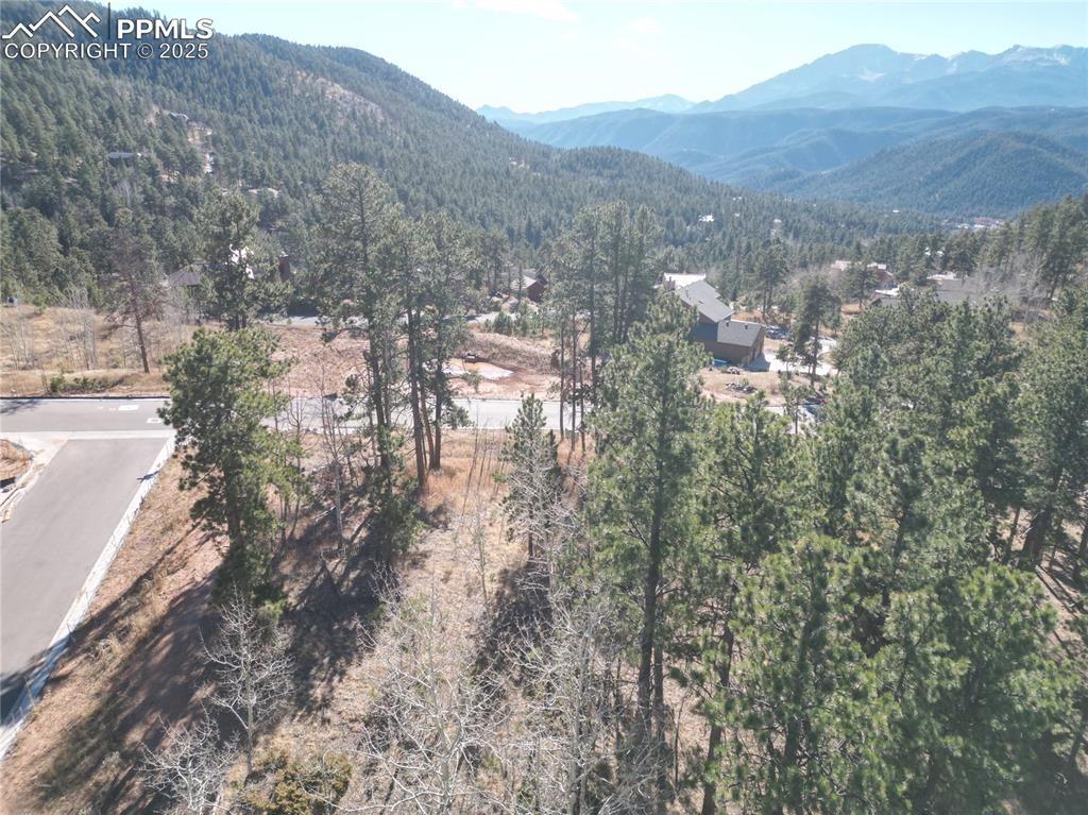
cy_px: 408
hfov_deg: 71.6
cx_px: 544
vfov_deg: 56.8
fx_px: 754
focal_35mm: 24
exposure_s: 1/2000
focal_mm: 6.72
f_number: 1.7
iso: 200
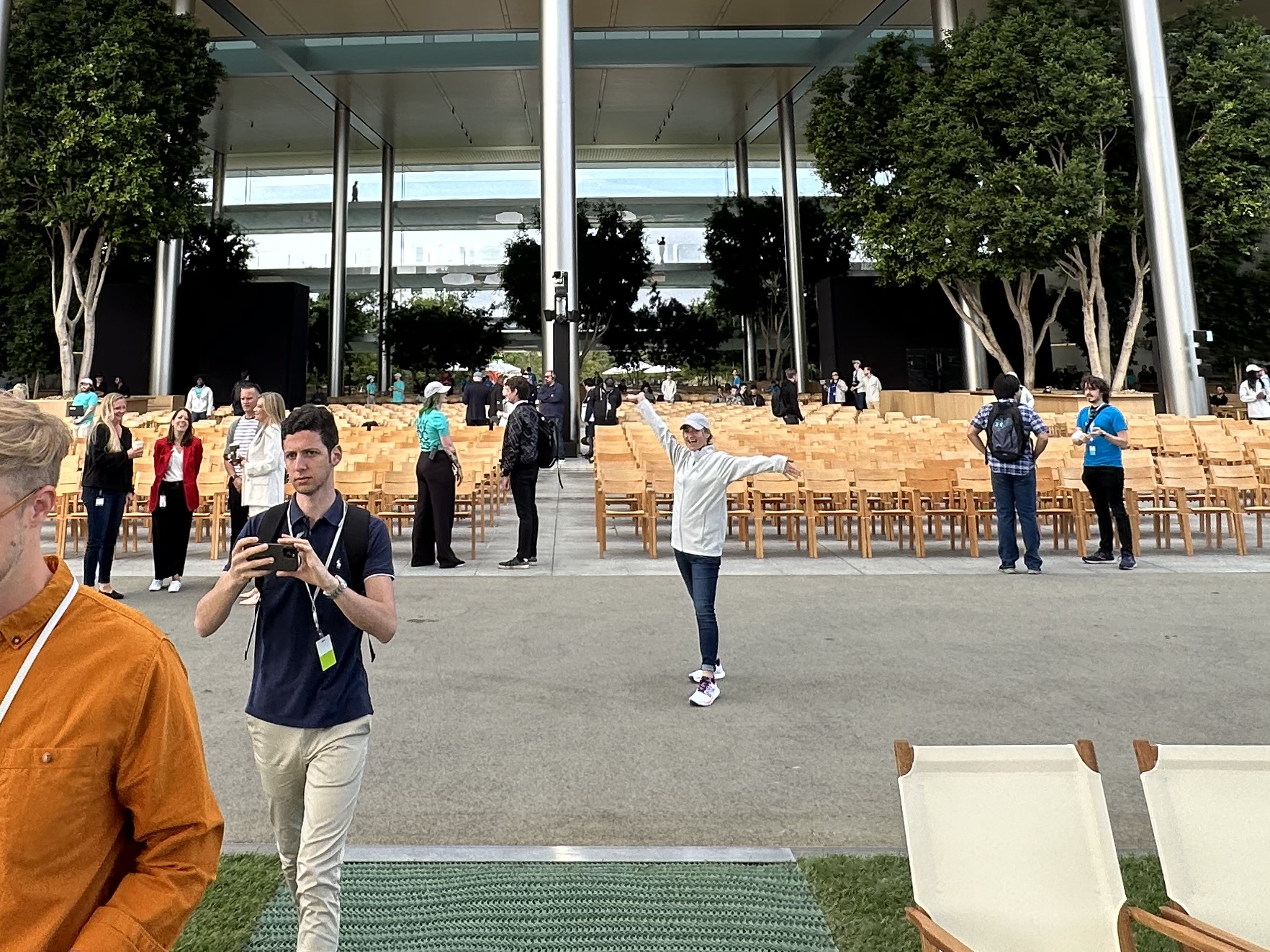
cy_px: 132
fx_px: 1174
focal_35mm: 32
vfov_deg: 41.4
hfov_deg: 56.5
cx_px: 531
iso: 40
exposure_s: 1/239
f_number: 2.2
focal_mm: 2.22
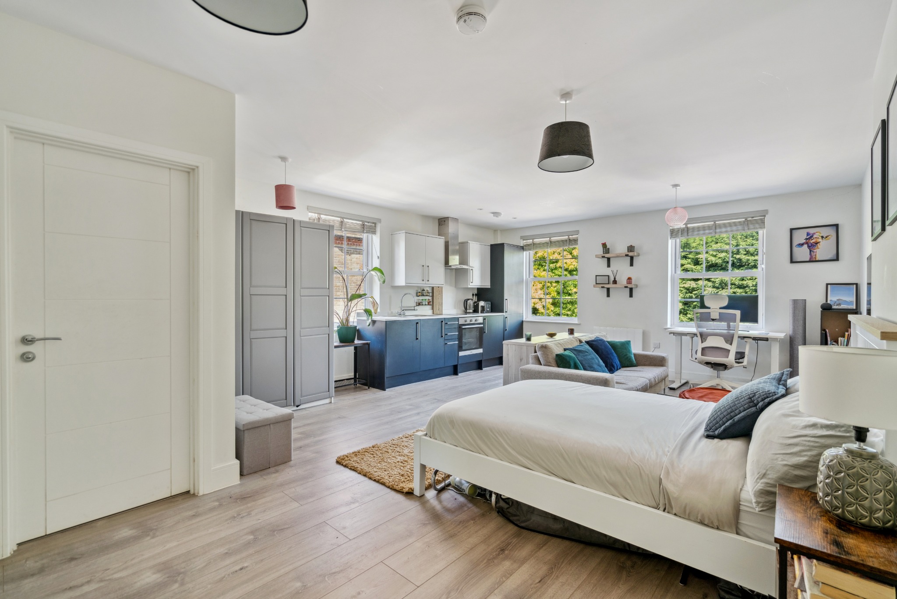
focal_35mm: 16
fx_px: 399
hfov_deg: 96.7
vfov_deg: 73.8
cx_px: 448
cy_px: 300
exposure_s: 1/30
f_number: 5
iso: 640
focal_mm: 16
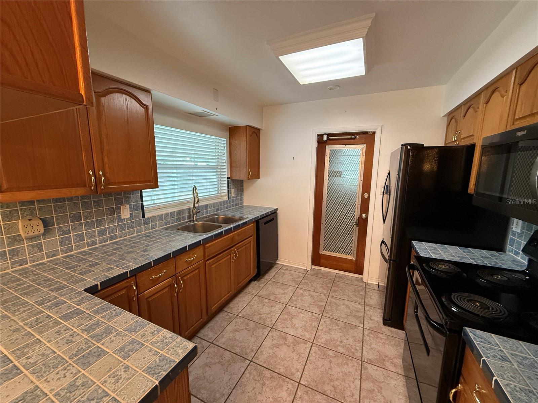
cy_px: 202
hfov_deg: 102.1
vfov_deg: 85.7
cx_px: 269
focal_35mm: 14
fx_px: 218
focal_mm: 2.22
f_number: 2.2
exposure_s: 1/60
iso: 320
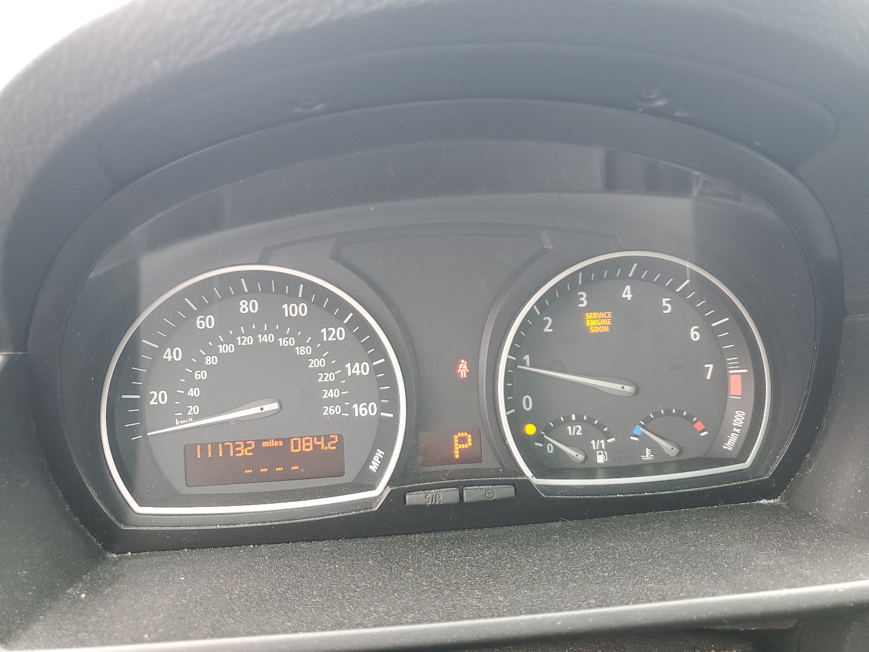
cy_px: 326
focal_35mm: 26
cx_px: 434
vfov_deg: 53.1
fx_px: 653
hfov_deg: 67.3
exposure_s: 1/60.2
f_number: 1.5
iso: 93
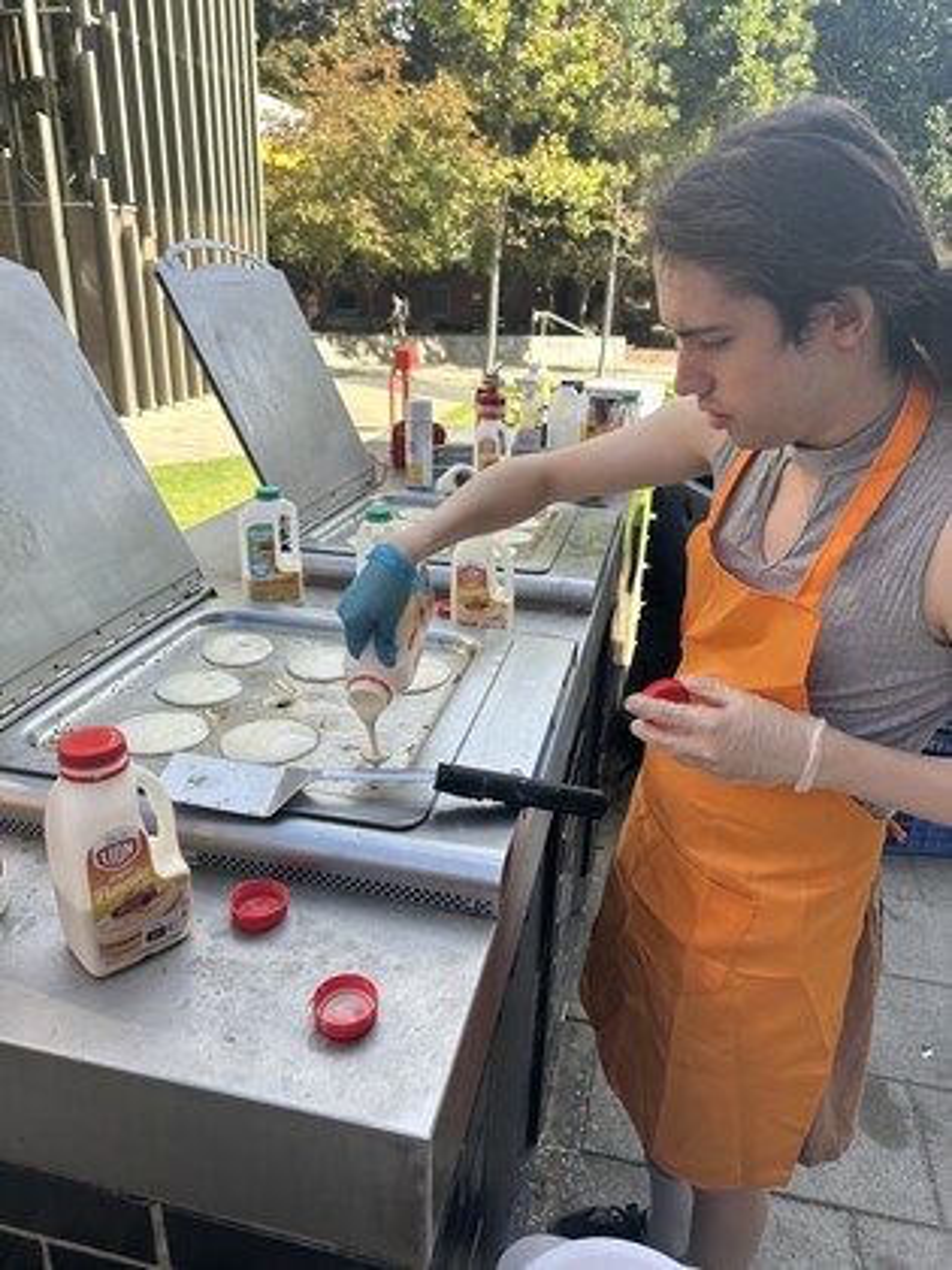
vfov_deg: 71.6
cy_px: 635
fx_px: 880
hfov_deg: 56.8
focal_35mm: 24
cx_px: 476
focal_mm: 6.86
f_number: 1.78
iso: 80
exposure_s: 1/887
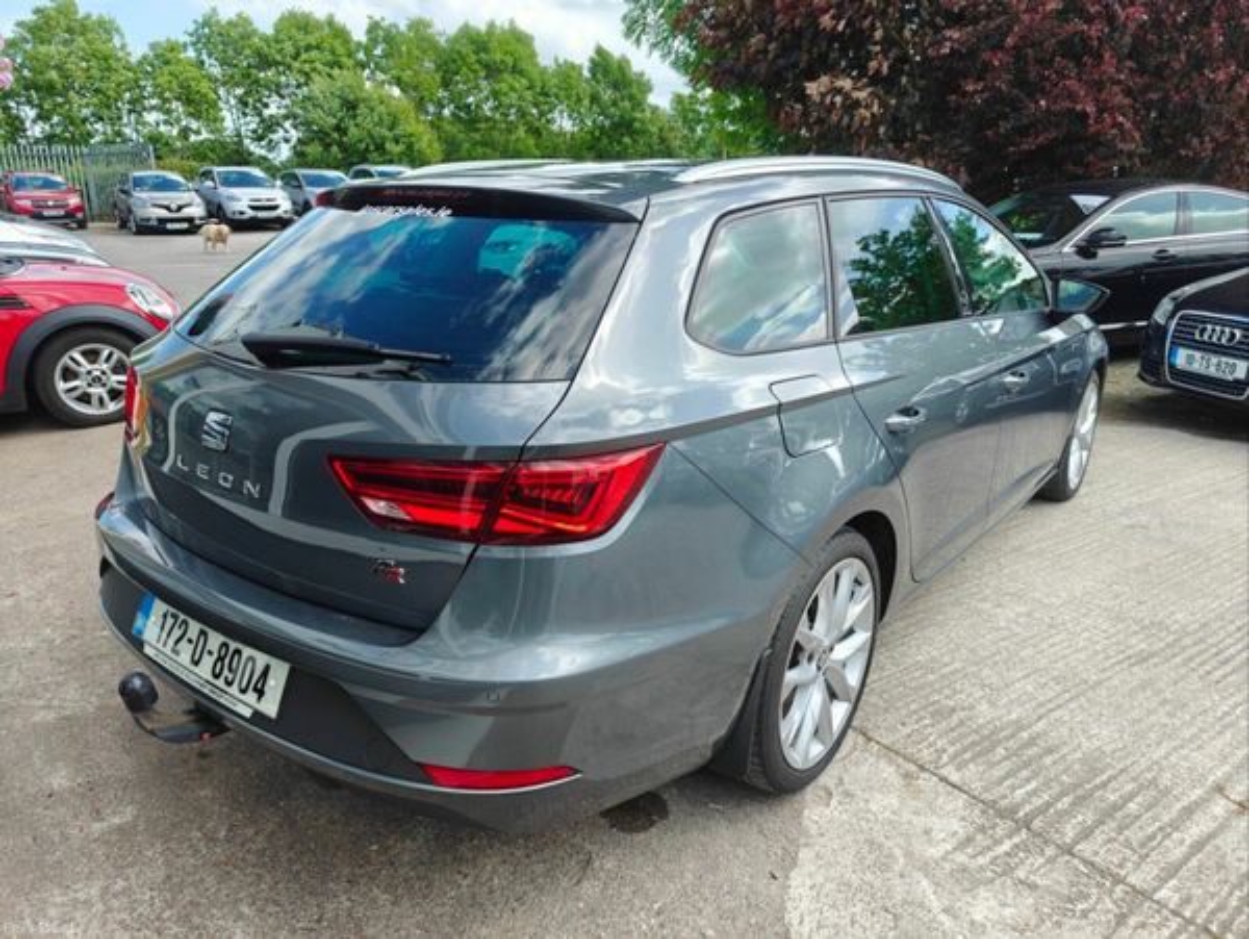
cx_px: 624
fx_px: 867
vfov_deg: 56.9
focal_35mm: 24
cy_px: 470
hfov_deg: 71.6
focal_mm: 6.06
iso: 64
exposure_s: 1/263
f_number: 1.7
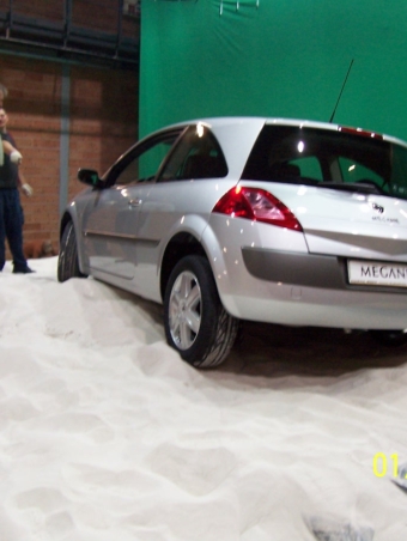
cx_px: 204
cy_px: 270
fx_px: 532
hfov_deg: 41.9
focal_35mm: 34
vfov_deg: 53.9
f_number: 2.7
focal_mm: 5.6
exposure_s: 1/15
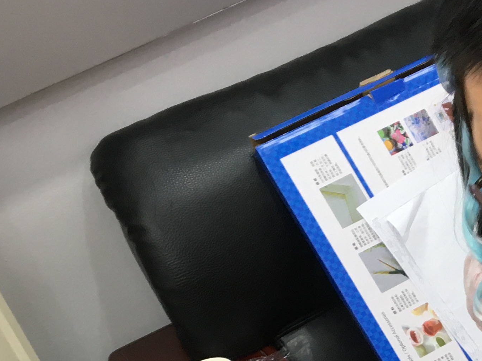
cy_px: 475
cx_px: 452
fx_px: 1197
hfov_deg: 22.1
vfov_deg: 16.2
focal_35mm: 86
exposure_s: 1/33
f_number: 2.2
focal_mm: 4.15
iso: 64
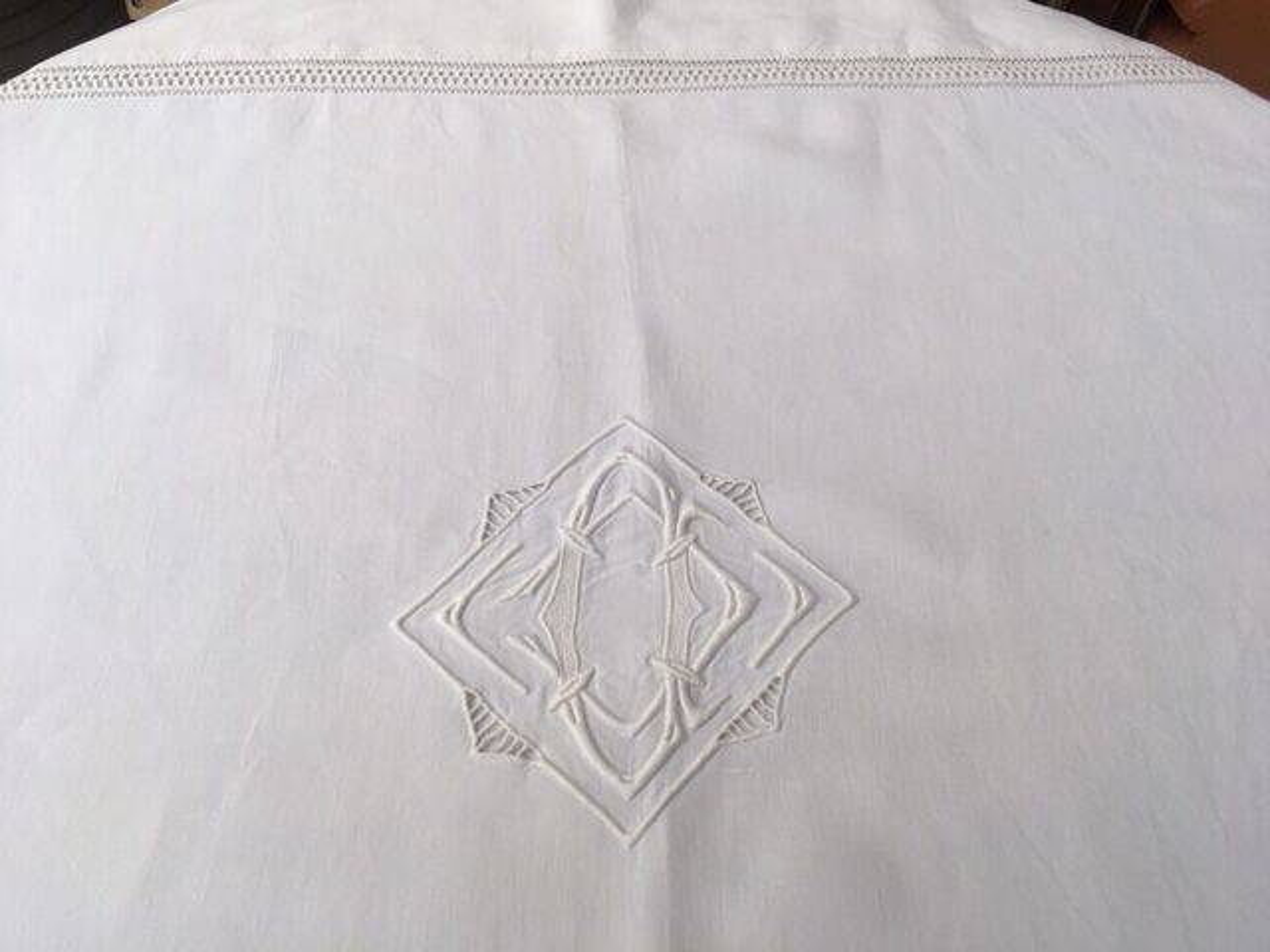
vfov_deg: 48.2
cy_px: 476
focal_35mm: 29
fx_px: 1064
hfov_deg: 61.7
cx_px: 635
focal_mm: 4.15
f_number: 2.2
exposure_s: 1/121
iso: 25
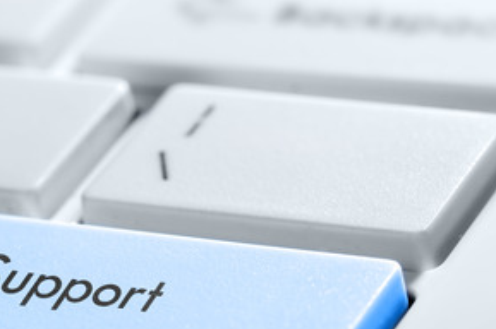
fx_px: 3523
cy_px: 283
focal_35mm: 256
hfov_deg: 8.0
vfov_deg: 5.3
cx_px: 53
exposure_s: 1/160
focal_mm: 90
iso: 100
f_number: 14
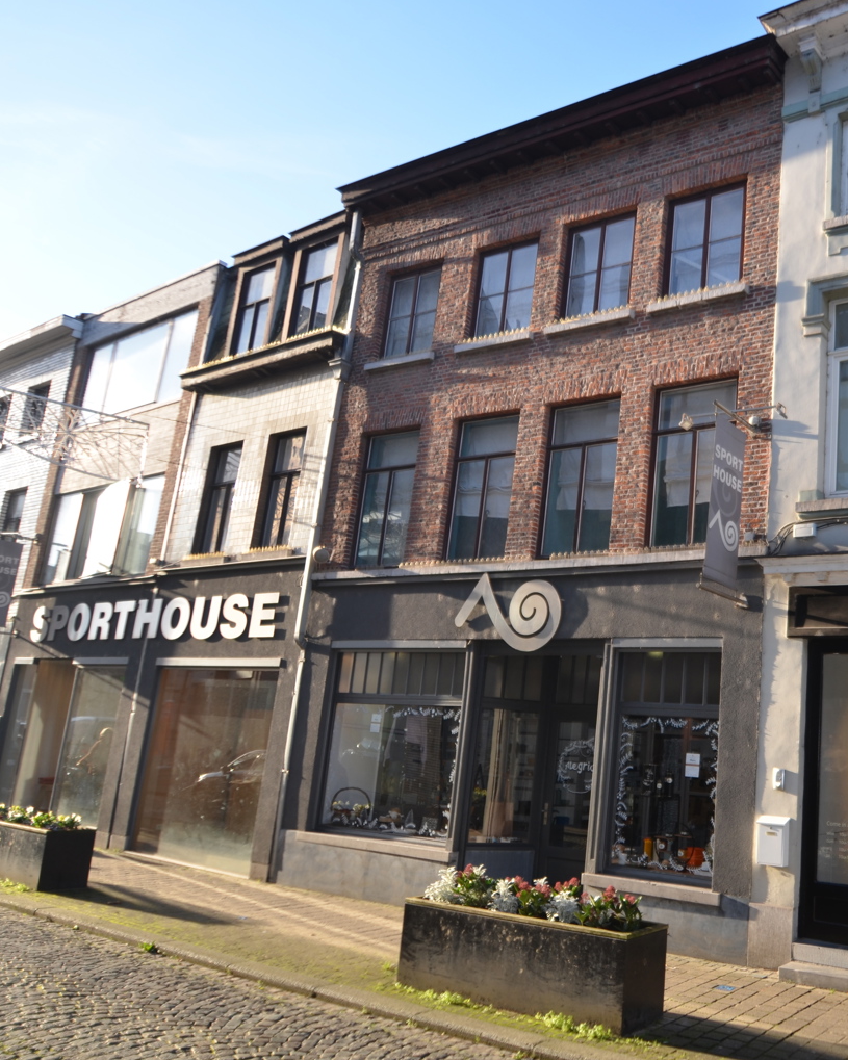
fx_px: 869
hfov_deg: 48.6
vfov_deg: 62.7
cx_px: 696
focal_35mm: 28
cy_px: 529
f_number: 4
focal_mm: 13
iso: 100
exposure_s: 1/250
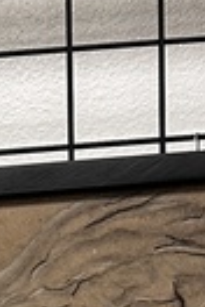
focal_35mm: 193
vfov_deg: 9.3
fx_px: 1648
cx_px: -335
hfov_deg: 6.6
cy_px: 788
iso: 200
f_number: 1.78
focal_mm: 6.86
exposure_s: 1/120
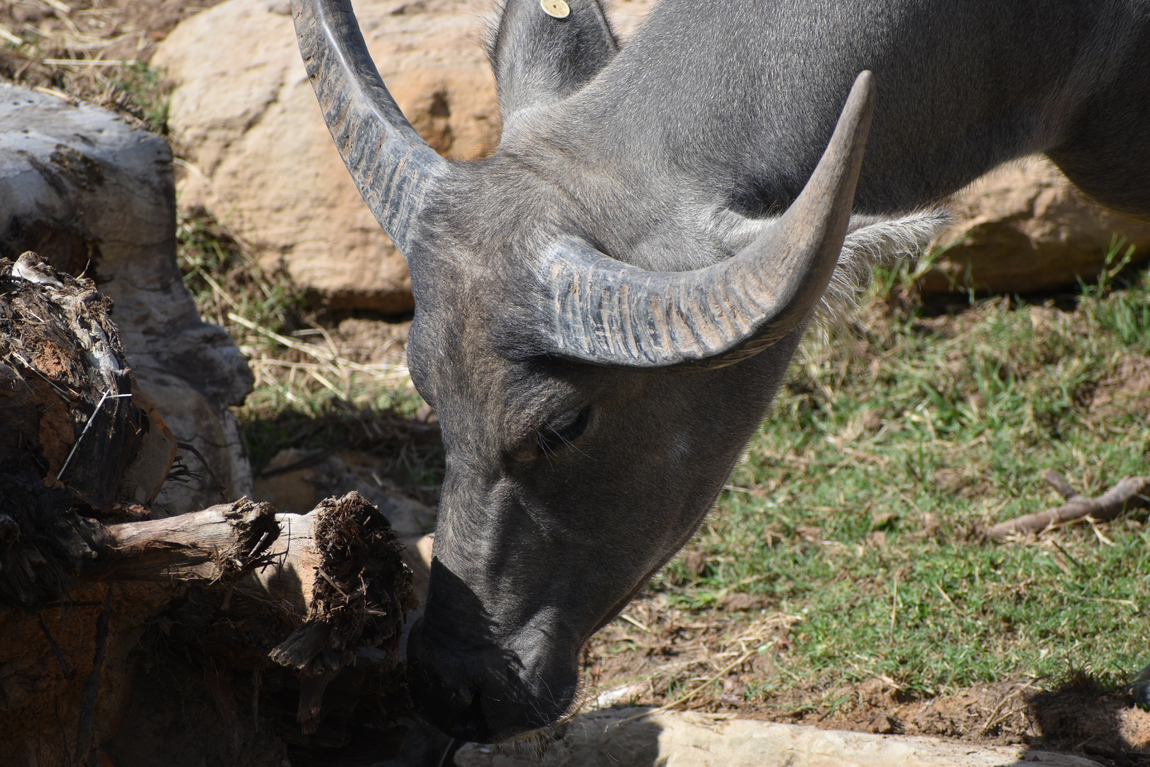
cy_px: 384
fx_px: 14374
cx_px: 575
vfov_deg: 3.1
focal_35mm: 450
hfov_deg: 4.6
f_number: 6.3
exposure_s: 1/640
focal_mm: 300
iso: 200
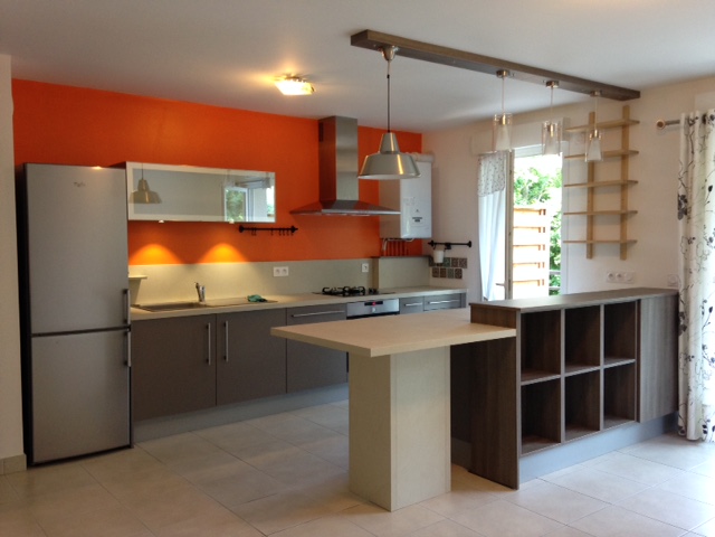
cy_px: 268
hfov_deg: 55.4
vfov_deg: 42.9
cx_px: 358
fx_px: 682
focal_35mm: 33
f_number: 2.4
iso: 100
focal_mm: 4.12
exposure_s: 1/20
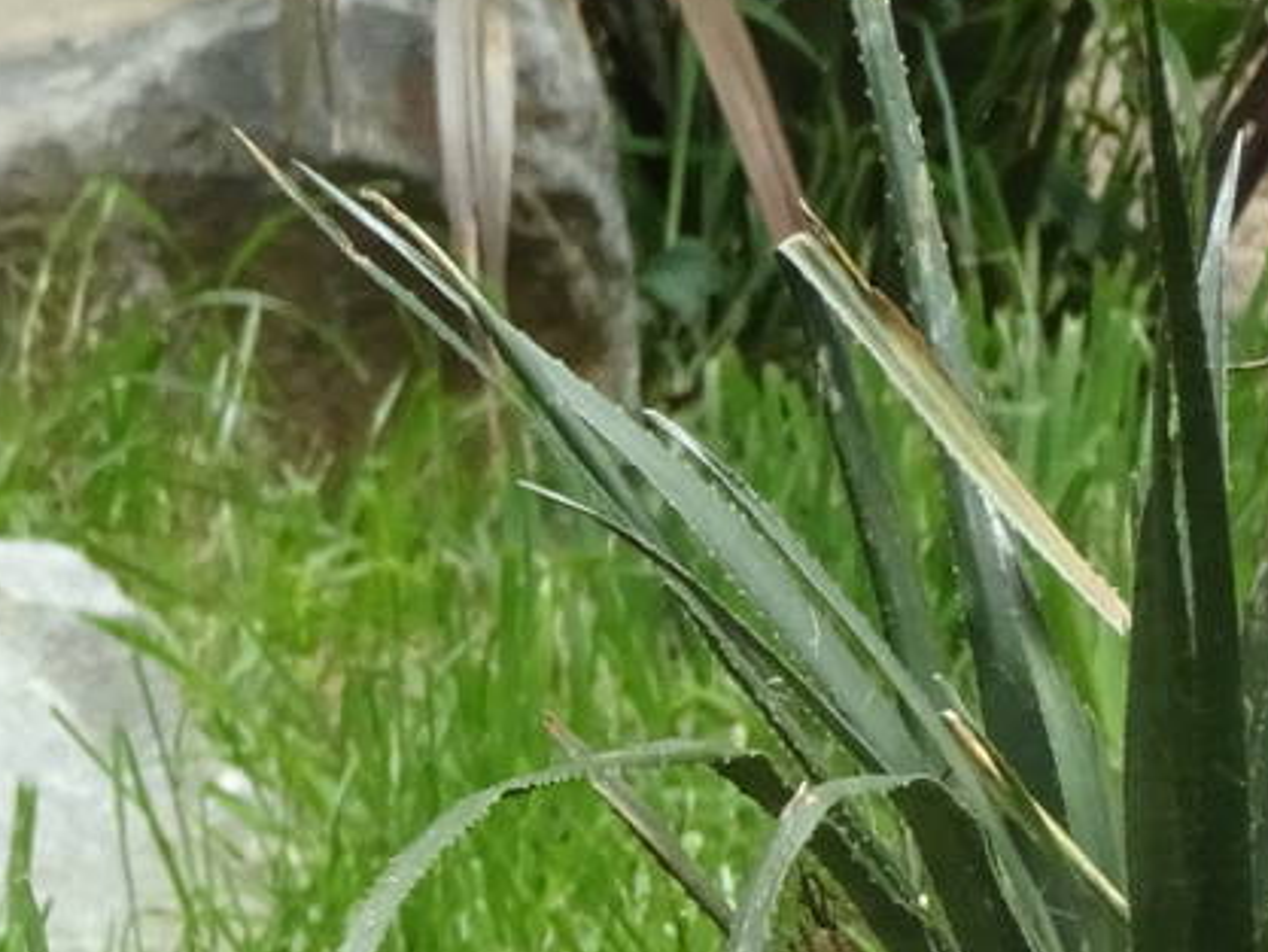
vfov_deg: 1.5
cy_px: 1658
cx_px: -584
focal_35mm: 1005
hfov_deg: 2.0
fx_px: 36824
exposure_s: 1/500
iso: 400
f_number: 6.3
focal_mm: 44.78
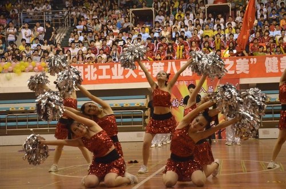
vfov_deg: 18.8
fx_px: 571
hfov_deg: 28.1
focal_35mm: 72
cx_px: 143
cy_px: 94
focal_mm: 48
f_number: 5
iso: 6400
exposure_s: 1/250
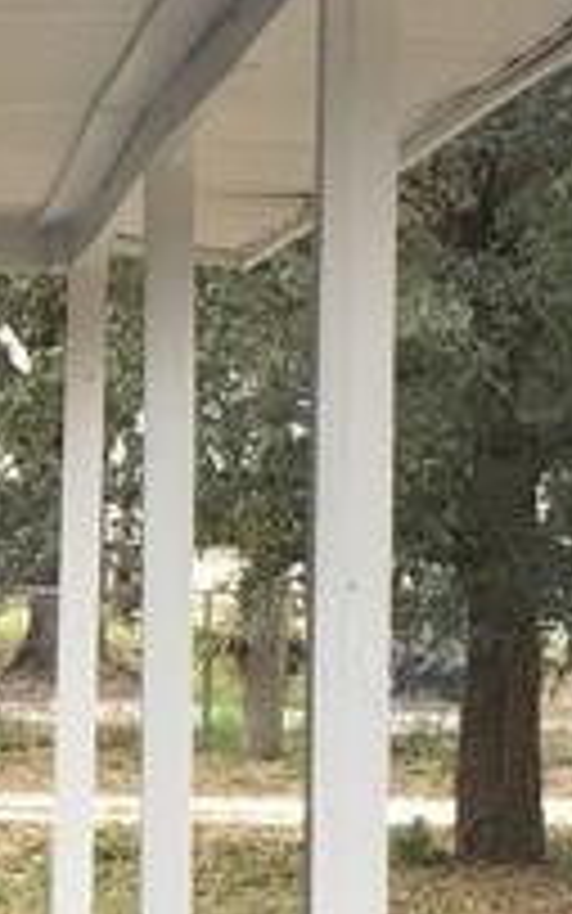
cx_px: -676
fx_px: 3863
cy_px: 855
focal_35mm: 155
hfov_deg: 8.0
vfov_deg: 13.4
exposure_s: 1/138
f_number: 2.2
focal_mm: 4.15
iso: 32
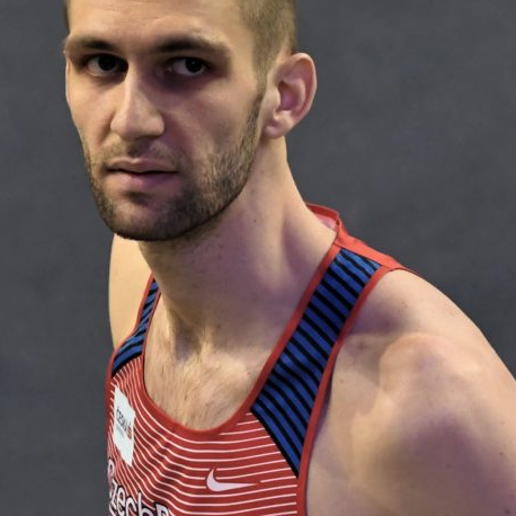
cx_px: 214
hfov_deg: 2.3
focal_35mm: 751
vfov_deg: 2.3
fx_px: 12665
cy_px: 320
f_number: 4.5
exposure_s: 1/400
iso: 4000
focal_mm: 200
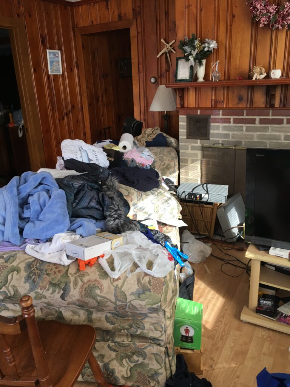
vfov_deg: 61.7
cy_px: 194
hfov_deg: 48.2
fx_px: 324
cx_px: 145
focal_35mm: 29
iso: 32
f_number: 2.2
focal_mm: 4.15
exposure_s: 1/30
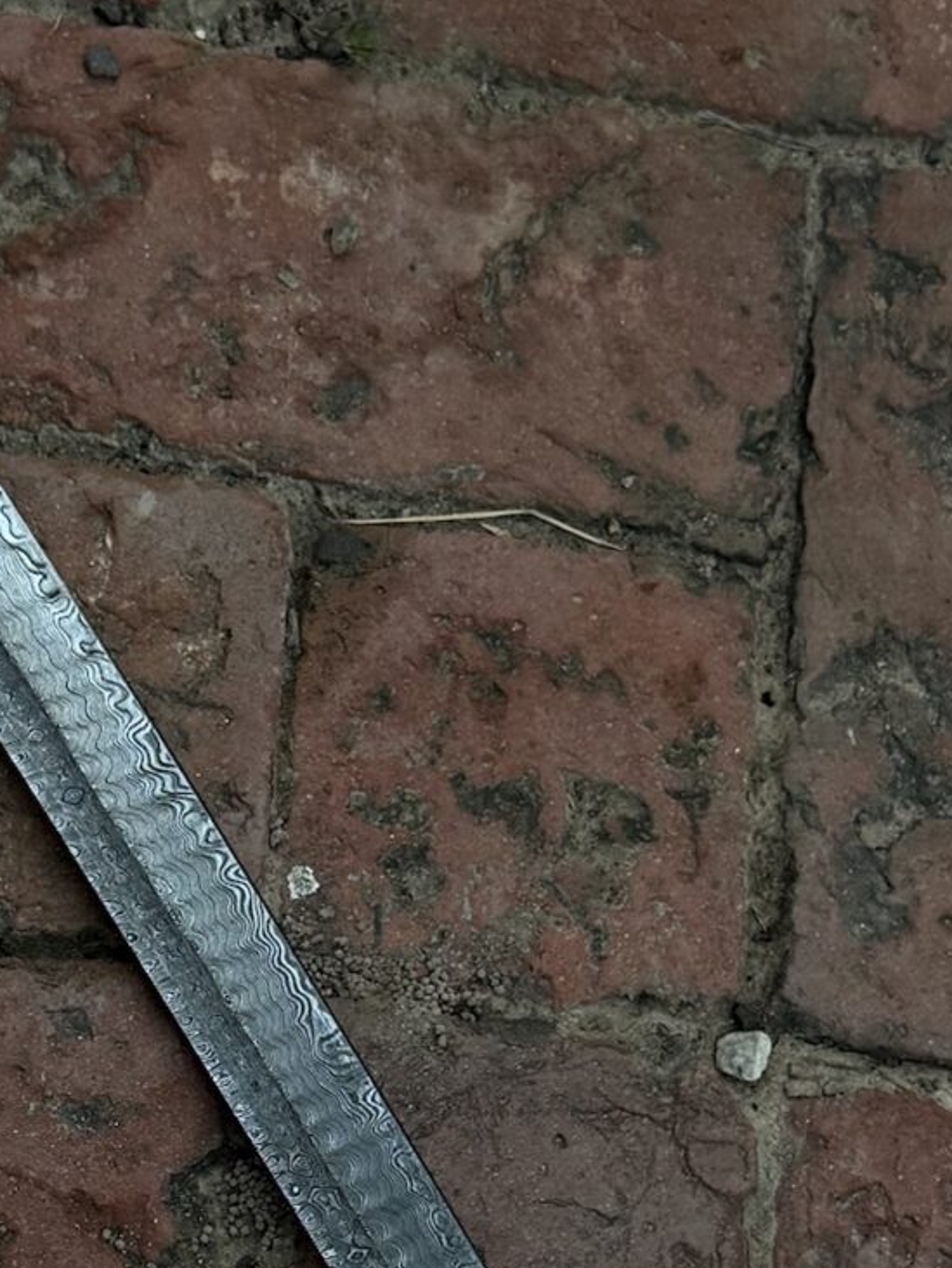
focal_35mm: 84
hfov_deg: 17.5
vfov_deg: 22.5
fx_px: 3078
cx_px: 321
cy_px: 1237
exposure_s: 1/121
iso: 200
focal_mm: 6.76
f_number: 1.78
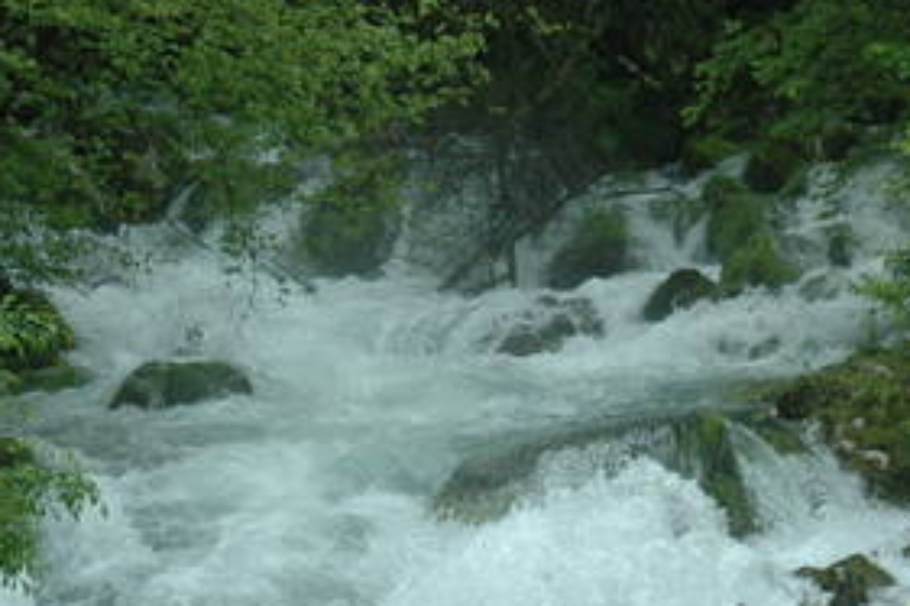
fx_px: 3890
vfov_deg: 8.9
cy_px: 442
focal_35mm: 154
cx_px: 515
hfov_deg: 13.3
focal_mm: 40
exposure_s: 1/160
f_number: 6.3
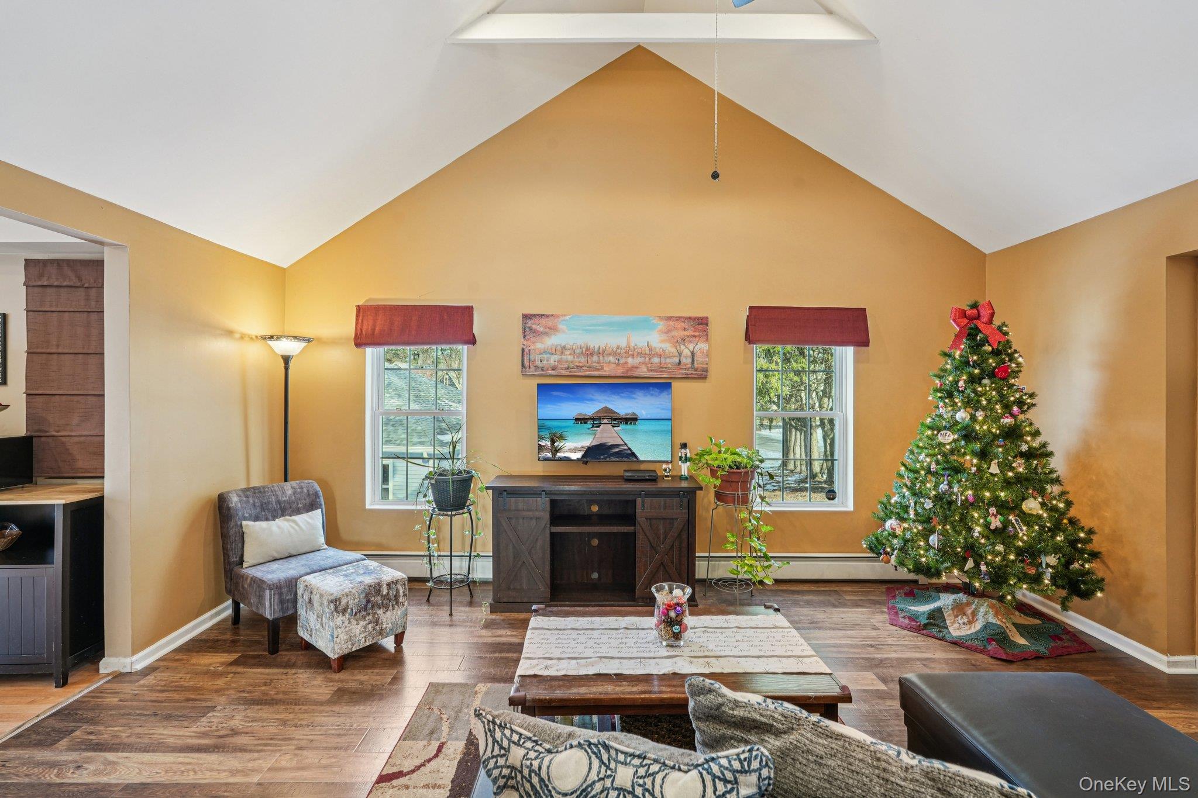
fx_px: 532
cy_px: 399
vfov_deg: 73.7
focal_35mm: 16
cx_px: 599
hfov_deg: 96.7
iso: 400
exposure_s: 1/13
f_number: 8
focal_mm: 16
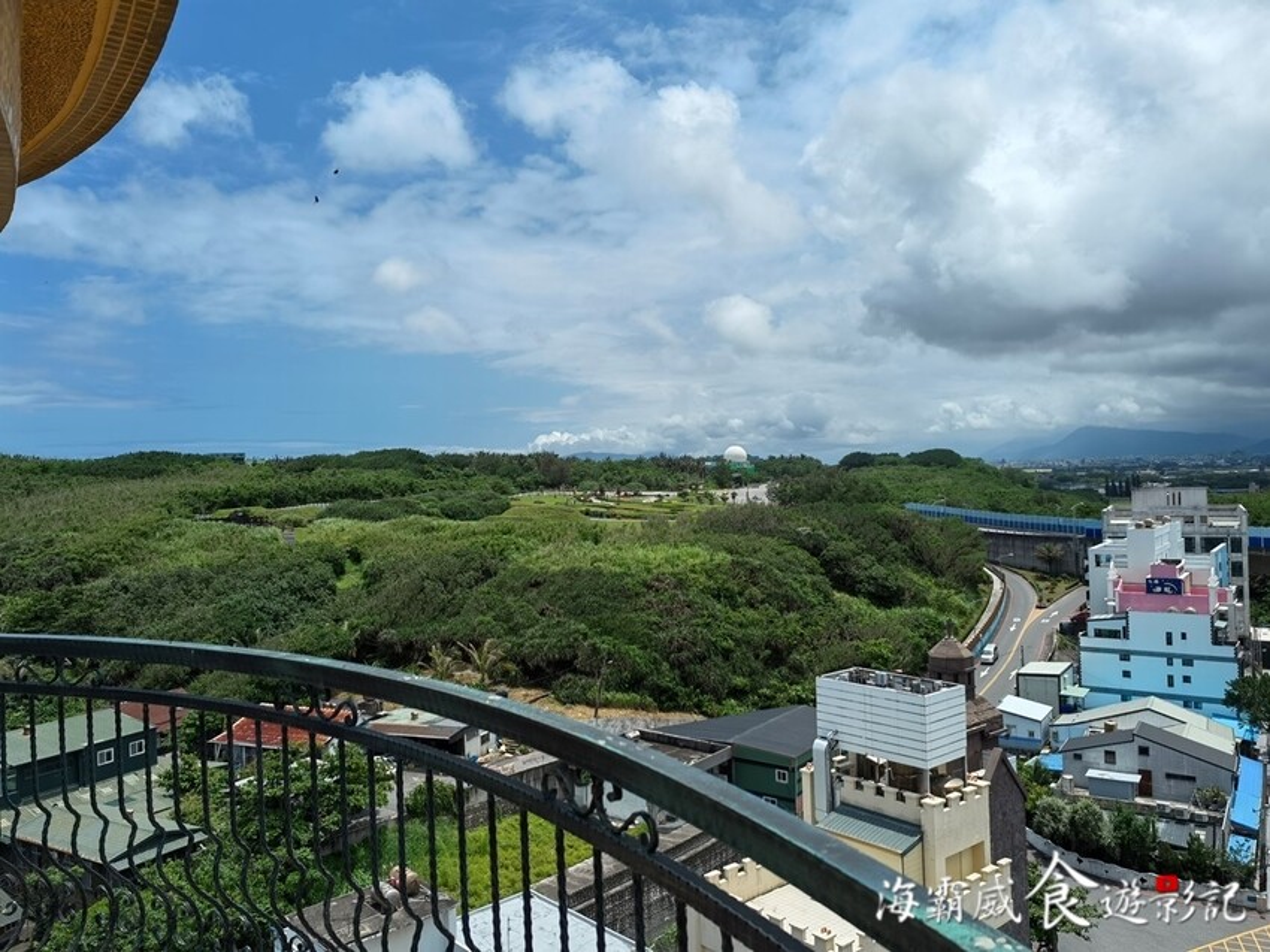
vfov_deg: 51.3
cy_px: 476
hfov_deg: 65.3
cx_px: 635
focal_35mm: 27
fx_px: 990
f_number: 1.8
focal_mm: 5.54
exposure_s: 1/5348
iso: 50
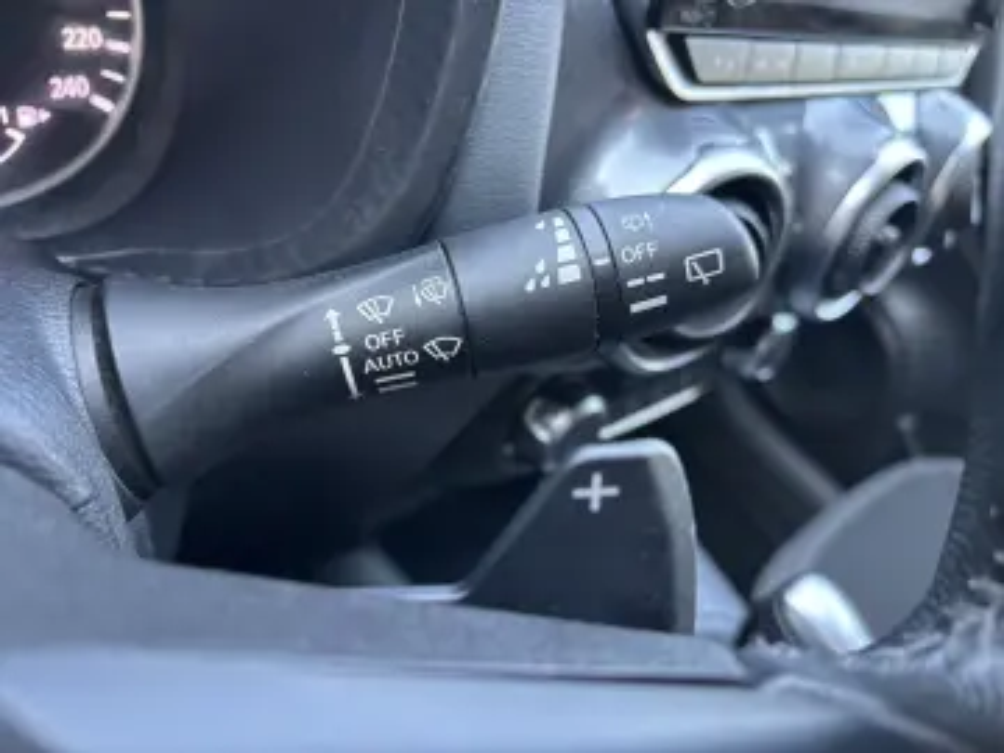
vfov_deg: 53.1
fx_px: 754
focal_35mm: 26
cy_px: 376
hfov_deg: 67.3
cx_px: 502
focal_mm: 5.96
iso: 200
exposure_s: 1/60
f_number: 1.6
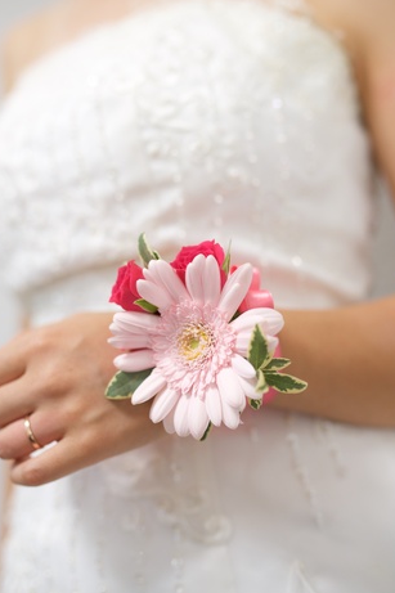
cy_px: 311
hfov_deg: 32.6
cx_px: 192
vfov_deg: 47.4
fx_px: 675
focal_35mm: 41
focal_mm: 35
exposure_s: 1/60
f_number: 2.2
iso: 400
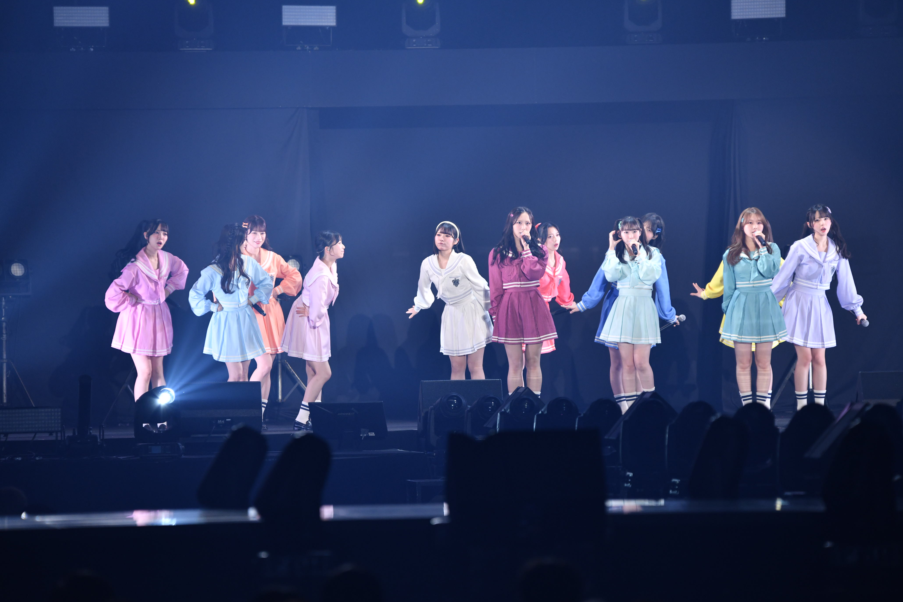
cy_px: 301
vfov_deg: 3.8
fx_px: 9054
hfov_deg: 5.7
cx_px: 452
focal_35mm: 361
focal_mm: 360
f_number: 5.6
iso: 1250
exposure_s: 1/250
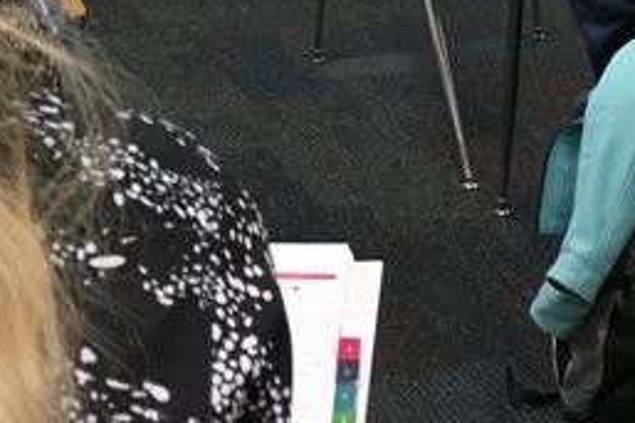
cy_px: -408
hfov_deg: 21.7
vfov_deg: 12.8
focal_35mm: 94
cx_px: 371
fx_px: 1657
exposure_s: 1/30
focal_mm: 4.15
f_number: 2.2
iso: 80
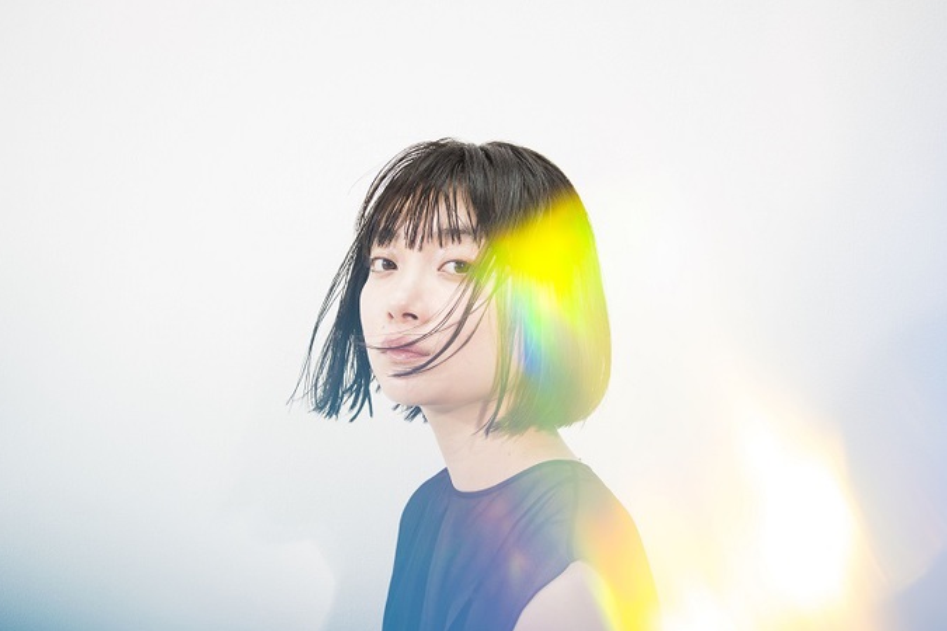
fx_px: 2183
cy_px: 323
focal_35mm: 83
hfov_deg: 24.5
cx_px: 473
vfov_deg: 16.5
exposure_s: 1/250
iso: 800
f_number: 7.1
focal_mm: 80
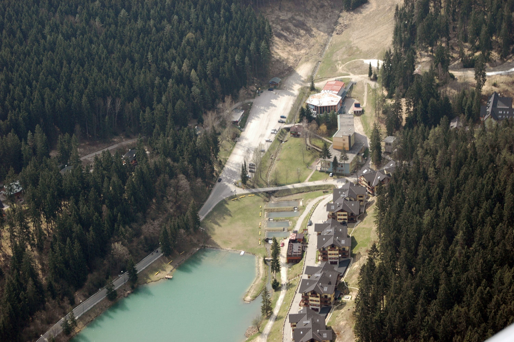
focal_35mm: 120
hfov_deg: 17.1
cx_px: 257
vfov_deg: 11.4
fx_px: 1712
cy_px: 171
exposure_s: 1/400
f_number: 10
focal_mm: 80
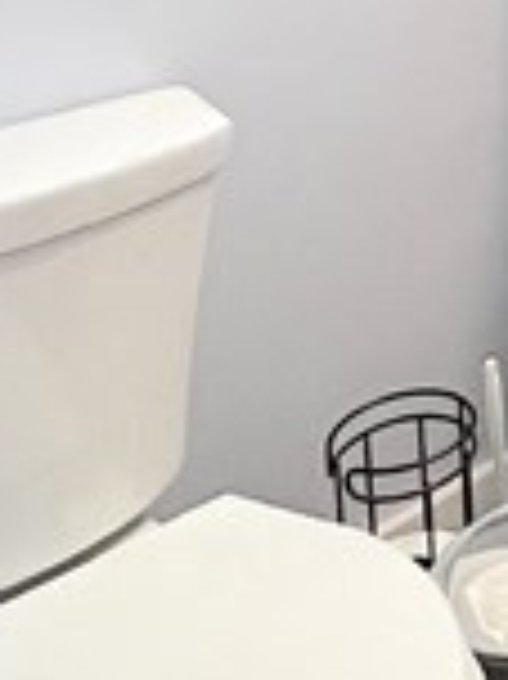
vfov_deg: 25.0
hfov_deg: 17.0
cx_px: 989
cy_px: -230
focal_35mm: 66
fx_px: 1293
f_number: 1.8
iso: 200
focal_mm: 1.57
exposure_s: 1/120
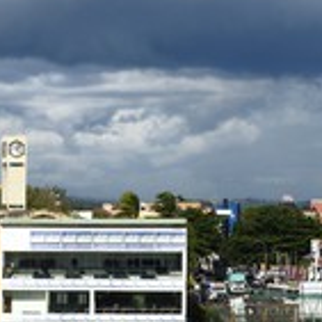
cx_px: -73
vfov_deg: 9.9
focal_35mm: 177
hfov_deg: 9.7
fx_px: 1863
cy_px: 263
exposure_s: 1/160
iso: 200
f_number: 18
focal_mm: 70
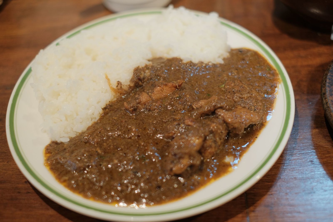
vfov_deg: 25.5
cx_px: 166
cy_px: 111
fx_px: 490
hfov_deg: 37.5
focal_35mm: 53
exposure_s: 1/60
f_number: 1.8
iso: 640
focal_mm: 35
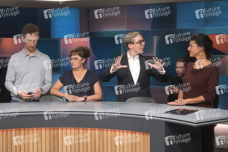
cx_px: 114
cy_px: 76
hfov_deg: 43.6
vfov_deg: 29.8
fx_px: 285
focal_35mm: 45
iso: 640
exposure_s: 1/250
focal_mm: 30
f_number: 2.2
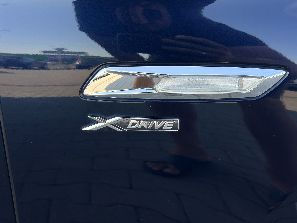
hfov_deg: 39.7
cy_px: 112
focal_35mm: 48
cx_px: 148
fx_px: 412
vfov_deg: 30.3
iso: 80
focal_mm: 6.86
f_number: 1.78
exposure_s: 1/638
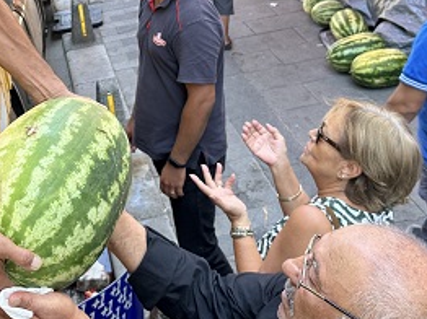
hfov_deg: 33.9
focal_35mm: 55
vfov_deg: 25.8
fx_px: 678
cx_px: 81
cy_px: 39
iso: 64
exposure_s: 1/202
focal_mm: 6.86
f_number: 1.78
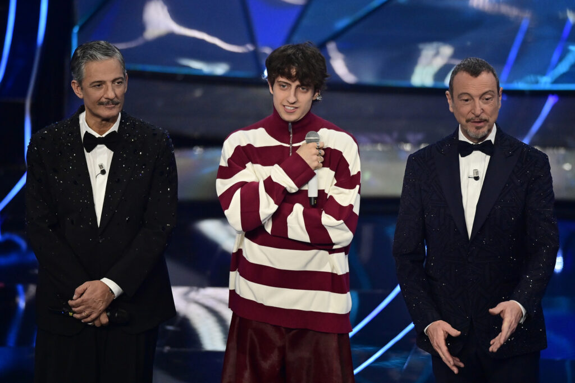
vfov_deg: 4.6
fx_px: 4790
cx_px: 288
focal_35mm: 300
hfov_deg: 6.9
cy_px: 192
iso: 4000
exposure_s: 1/800
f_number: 2.8
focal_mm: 300
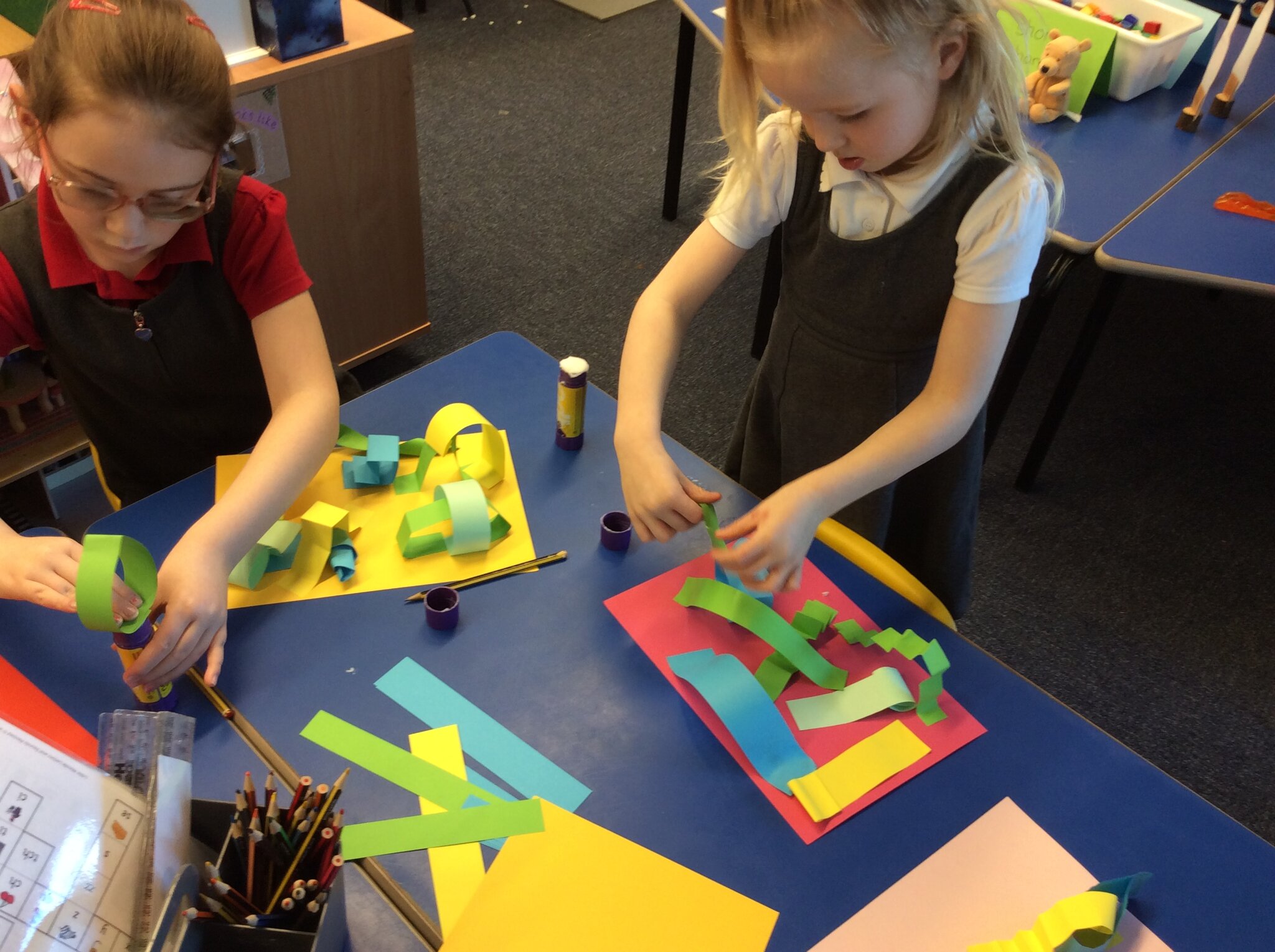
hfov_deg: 56.9
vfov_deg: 44.1
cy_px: 476
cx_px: 638
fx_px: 1177
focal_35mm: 32
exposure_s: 1/25
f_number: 2.4
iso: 40
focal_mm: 3.3
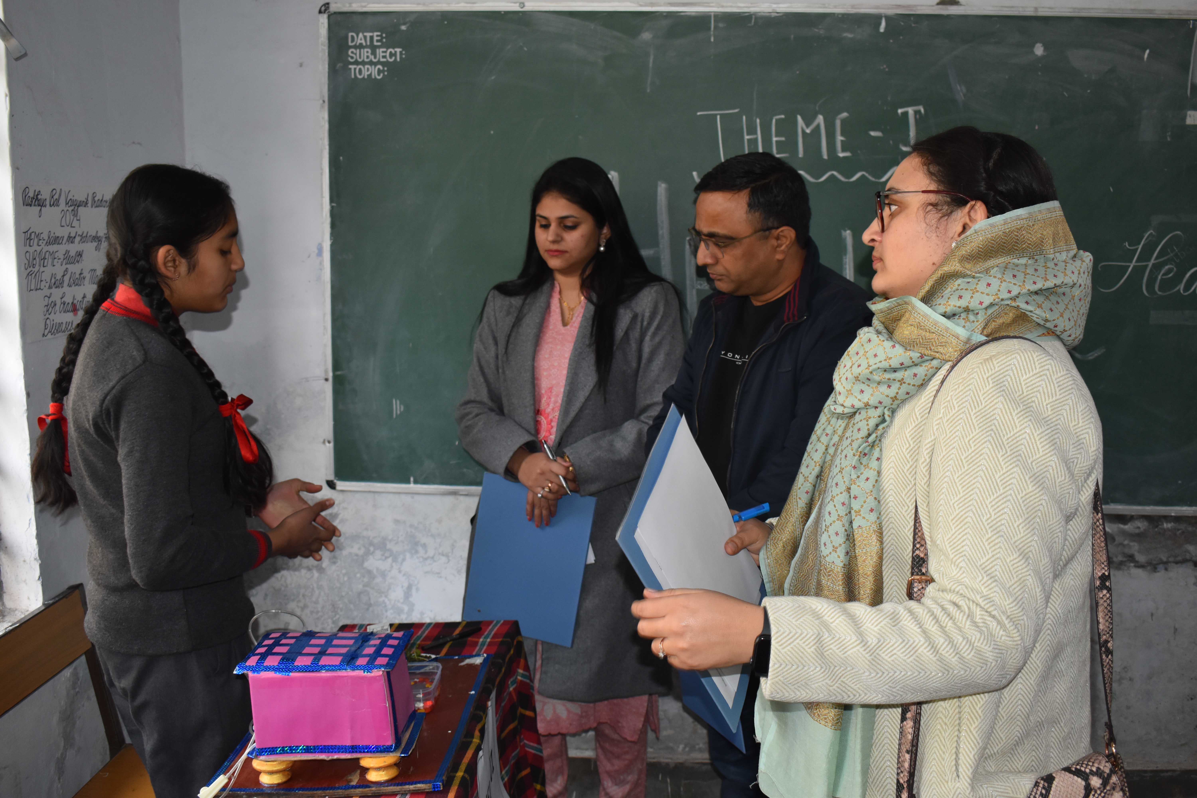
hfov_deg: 53.1
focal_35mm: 36
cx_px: 598
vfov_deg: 36.9
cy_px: 399
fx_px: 1197
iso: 800
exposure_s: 1/100
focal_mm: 24
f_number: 5
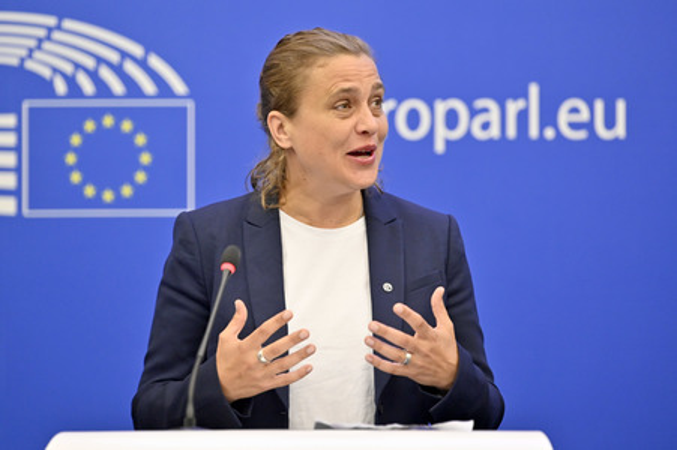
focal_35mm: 160
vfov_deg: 8.6
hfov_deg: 12.8
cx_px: 338
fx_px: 3007
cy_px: 225
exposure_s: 1/320
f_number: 2.8
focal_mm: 160
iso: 2000
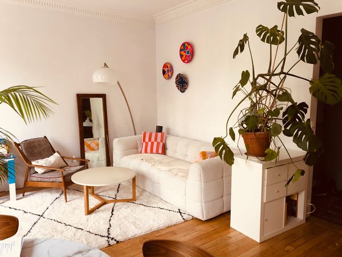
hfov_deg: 63.4
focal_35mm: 28
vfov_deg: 49.7
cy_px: 128
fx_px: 277
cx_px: 171
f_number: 1.8
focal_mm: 4
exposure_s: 1/15
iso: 50
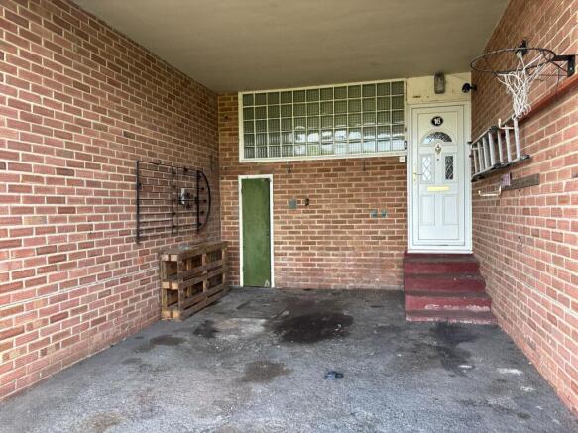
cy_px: 216
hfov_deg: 67.3
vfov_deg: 53.0
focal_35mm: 26
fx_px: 434
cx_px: 289
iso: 40
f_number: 1.6
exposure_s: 1/121
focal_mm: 5.96
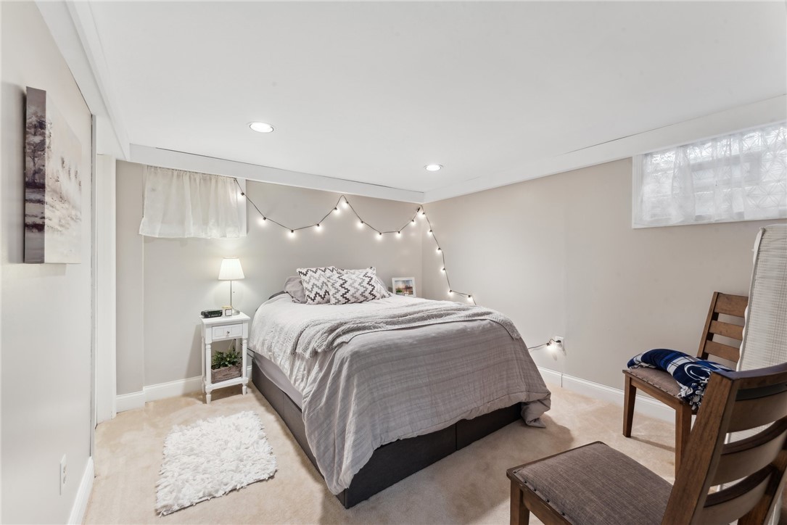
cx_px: 394
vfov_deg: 81.2
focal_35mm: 14
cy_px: 262
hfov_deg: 104.2
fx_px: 306
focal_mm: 14
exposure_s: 1.3
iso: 50
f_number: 11
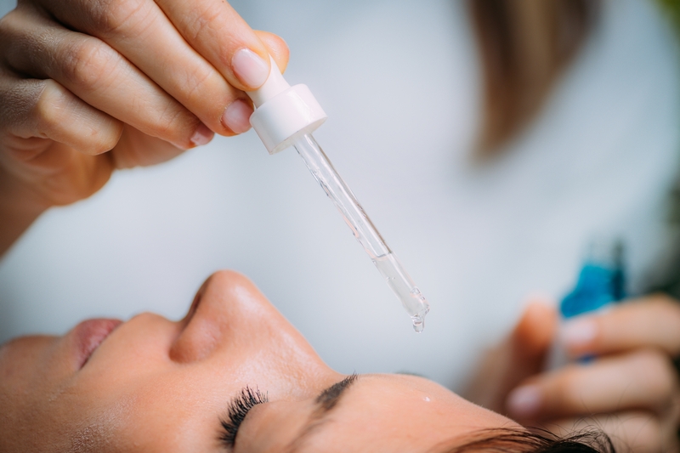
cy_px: 226
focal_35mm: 105
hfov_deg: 19.5
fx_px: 1983
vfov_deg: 13.0
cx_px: 340
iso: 64
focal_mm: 105
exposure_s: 1/160
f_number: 3.2
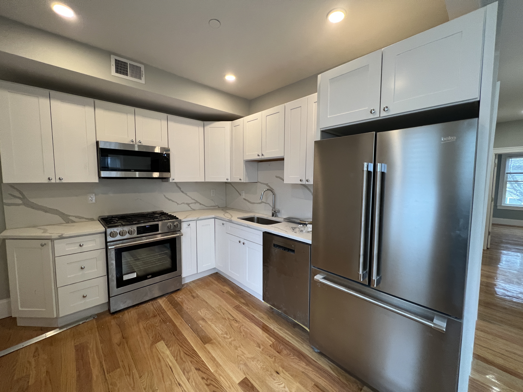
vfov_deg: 89.9
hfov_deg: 106.2
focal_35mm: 13
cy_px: 196
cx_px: 262
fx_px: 196
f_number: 1.8
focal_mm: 1.57
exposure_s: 1/60
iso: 160
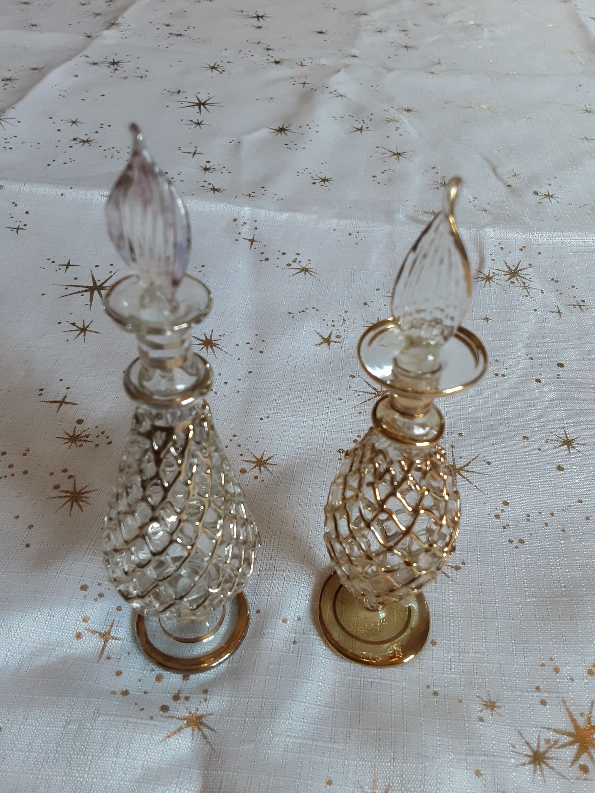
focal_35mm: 28
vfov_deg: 63.4
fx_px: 642
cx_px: 298
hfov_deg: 49.7
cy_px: 396
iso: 125
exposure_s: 1/50
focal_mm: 2.9
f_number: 1.9
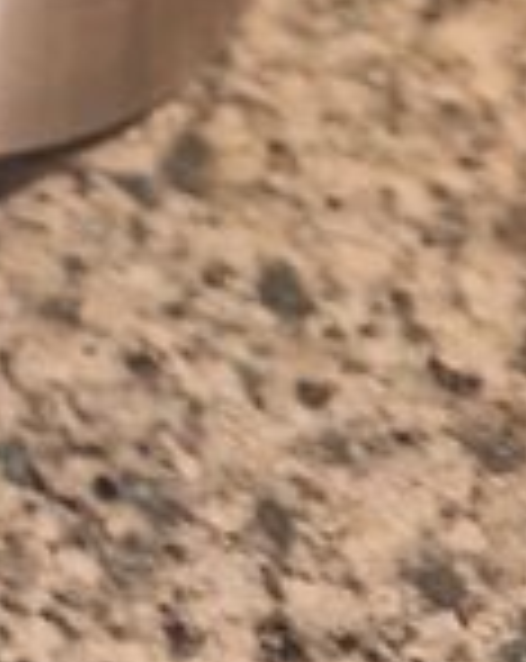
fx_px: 2987
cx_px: -967
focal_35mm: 153
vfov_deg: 10.8
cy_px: -905
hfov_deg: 8.6
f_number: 1.8
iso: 320
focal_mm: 5.54
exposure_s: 1/24
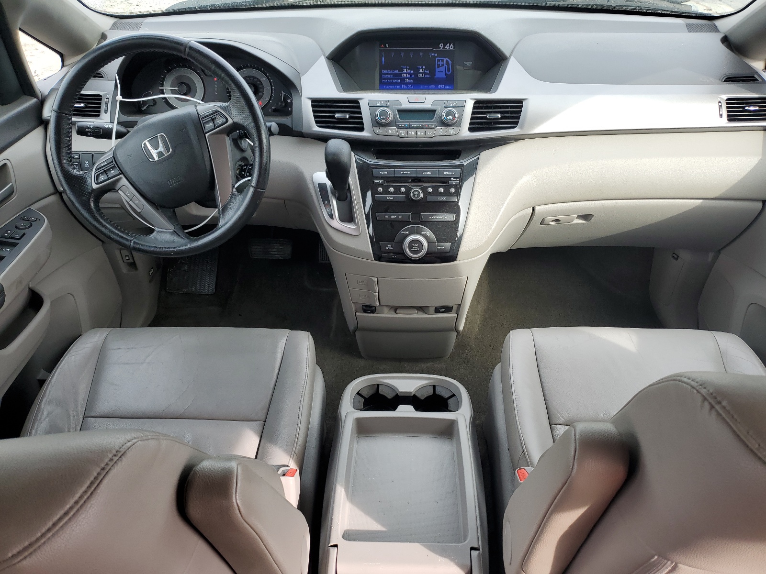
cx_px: 383
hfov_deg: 67.3
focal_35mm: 26
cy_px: 287
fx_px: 575
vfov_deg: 53.1
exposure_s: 1/323
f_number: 1.5
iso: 50
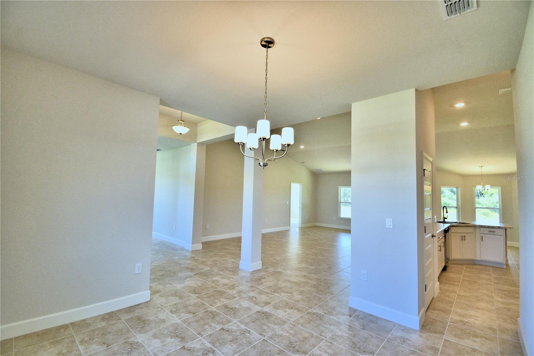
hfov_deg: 100.4
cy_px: 178
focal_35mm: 15
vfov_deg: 77.3
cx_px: 267
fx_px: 222
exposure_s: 1/125
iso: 280
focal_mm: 10
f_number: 4.5
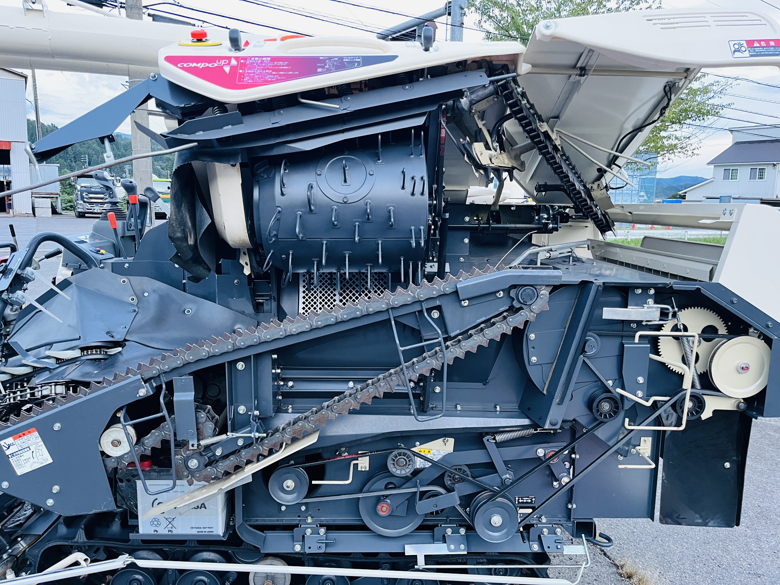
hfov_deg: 67.3
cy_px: 292
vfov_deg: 53.1
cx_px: 390
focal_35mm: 26
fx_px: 586
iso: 640
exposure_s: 1/30
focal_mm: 5.1
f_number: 1.6
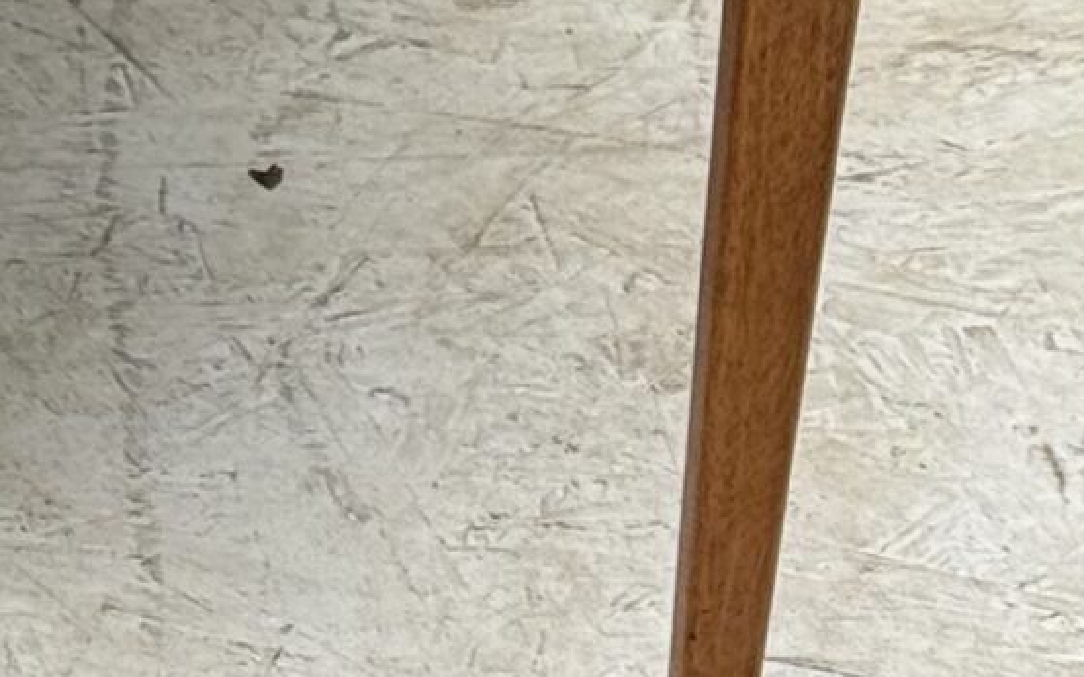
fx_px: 6941
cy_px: -949
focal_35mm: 235
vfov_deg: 5.4
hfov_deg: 8.6
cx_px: -910
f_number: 1.78
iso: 64
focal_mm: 6.76
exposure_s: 1/490
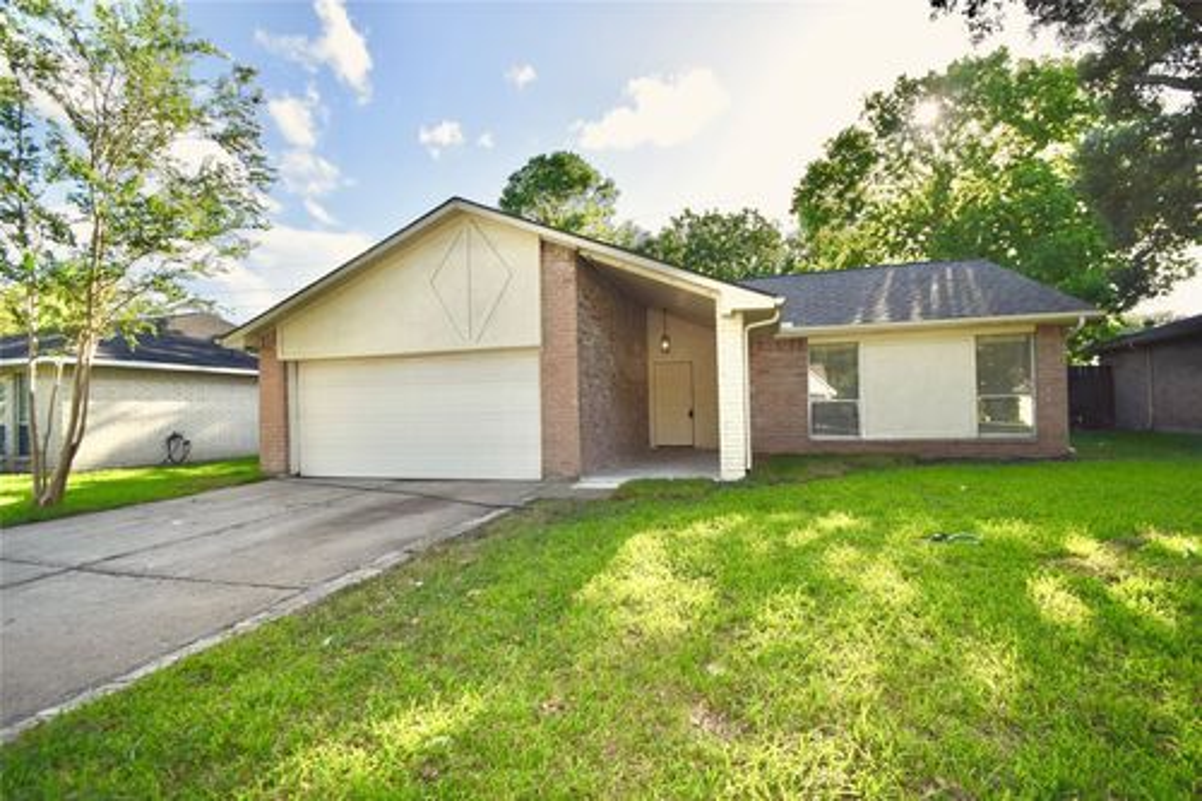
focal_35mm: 16
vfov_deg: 72.0
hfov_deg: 95.0
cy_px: 400
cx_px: 601
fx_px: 551
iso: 100
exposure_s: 1/200
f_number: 8
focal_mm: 11
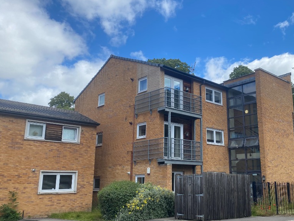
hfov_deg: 51.8
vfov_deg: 40.7
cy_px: 115
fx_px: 297
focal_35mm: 35
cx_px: 190
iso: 32
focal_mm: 4.25
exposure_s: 1/2105
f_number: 1.8
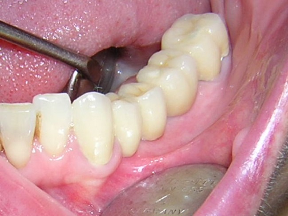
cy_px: 108
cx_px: 144
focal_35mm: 36
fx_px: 299
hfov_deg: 51.4
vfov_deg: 39.6
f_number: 5.2
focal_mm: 4.7
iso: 100
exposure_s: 1/60.1
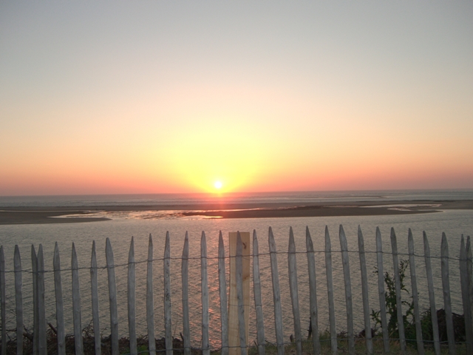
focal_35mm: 38
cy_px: 178
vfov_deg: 37.7
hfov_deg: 49.0
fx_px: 519
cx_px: 236
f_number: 2.8
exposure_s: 1/250
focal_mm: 7.9
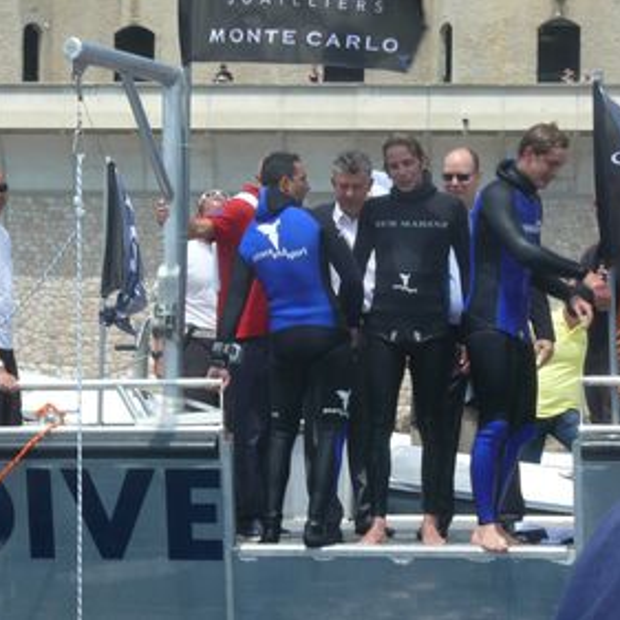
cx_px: 287
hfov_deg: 12.7
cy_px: 310
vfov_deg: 12.7
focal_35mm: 138
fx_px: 2796
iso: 100
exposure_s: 1/100
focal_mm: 24.4
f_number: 11
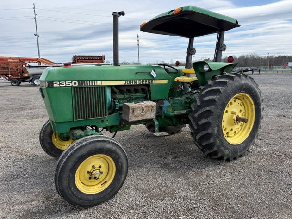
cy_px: 110
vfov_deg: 56.8
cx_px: 146
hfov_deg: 71.6
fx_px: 202
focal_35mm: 24
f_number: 1.78
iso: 100
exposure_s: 1/3021
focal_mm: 6.76
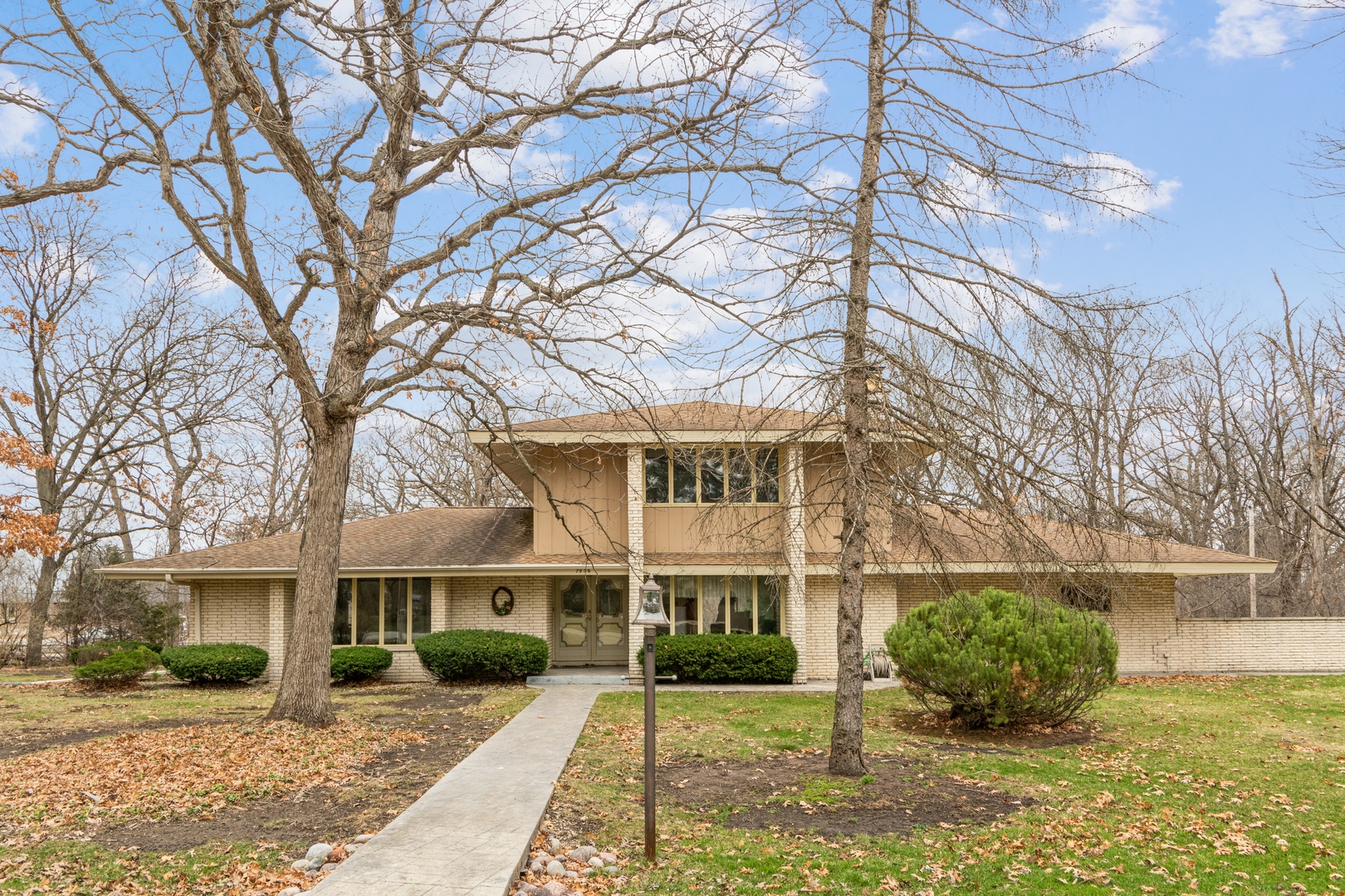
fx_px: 897
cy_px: 448
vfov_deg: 53.1
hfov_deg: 73.7
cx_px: 672
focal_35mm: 24
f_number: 9
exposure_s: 1/125
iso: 200
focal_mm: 16
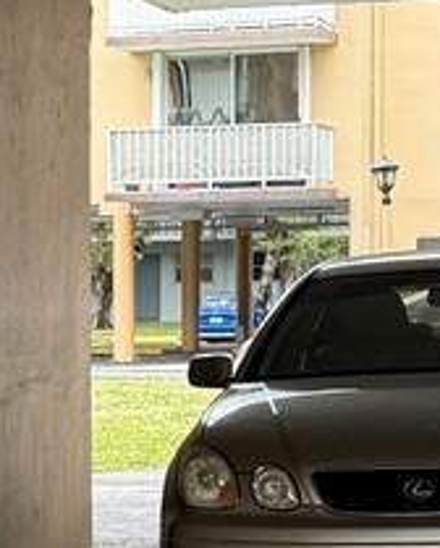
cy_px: 496
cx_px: -191
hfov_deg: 8.5
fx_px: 2905
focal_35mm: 179
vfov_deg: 10.7
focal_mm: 6.76
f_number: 1.78
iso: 64
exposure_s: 1/208
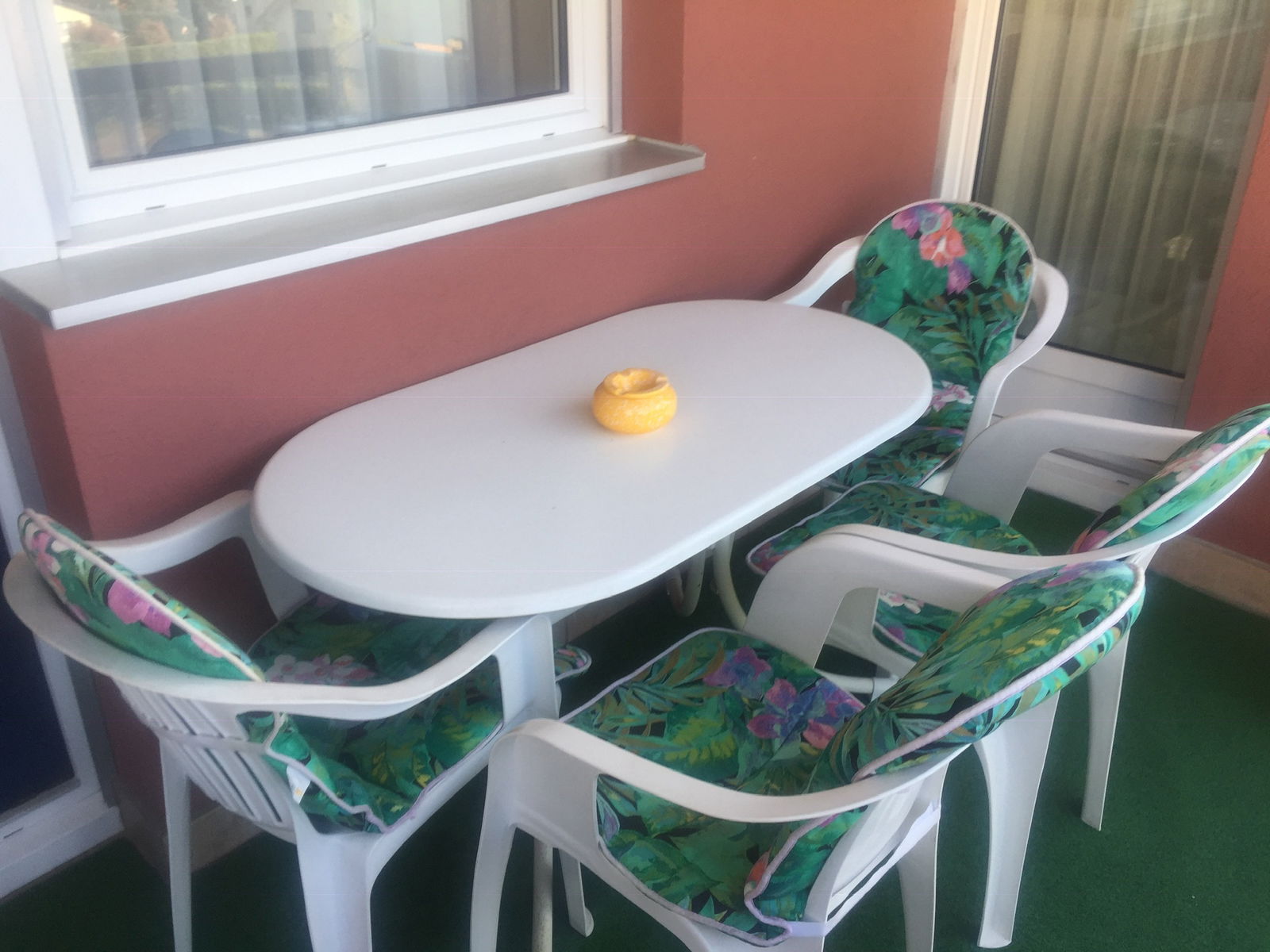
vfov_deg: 48.2
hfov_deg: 61.7
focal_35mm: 29
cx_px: 635
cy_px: 476
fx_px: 1064
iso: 32
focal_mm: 4.15
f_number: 2.2
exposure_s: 1/145
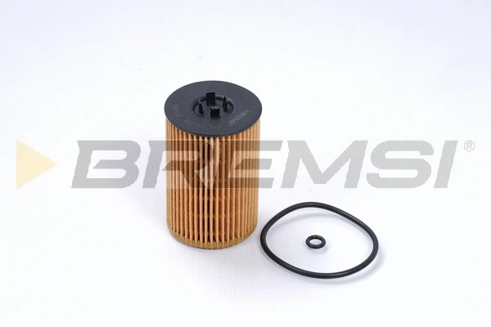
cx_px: 246
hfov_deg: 31.9
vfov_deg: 21.6
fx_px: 859
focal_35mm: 63
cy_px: 164
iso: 50
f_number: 11
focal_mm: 63
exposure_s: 1/250
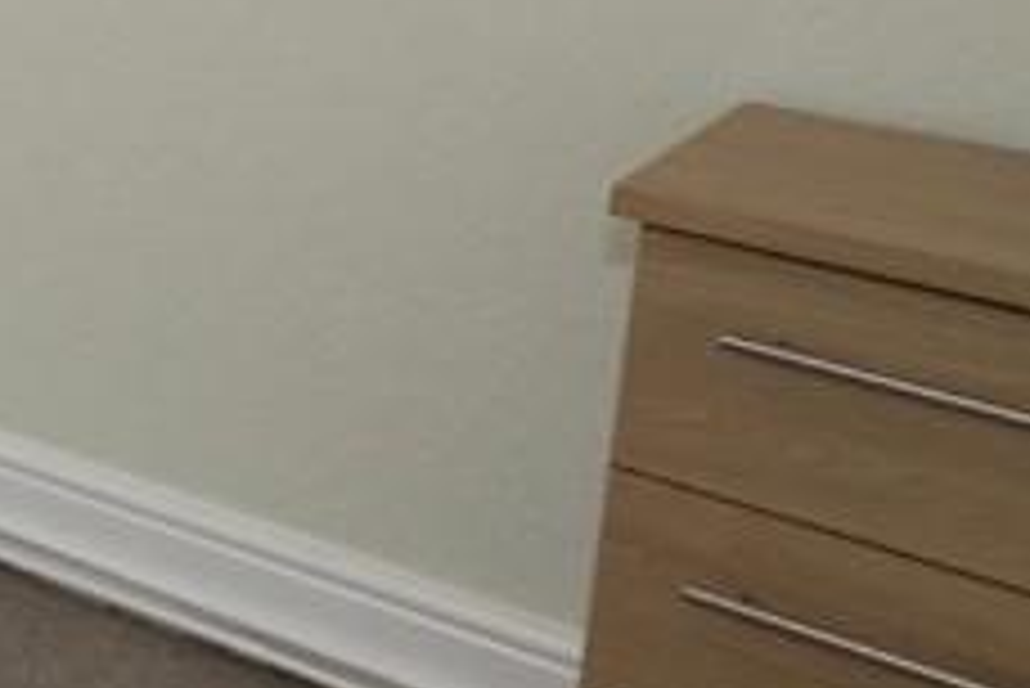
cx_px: -877
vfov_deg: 18.9
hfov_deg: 20.3
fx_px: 1918
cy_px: -189
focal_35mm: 67
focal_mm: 10
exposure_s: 1/60
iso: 1000
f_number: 7.1
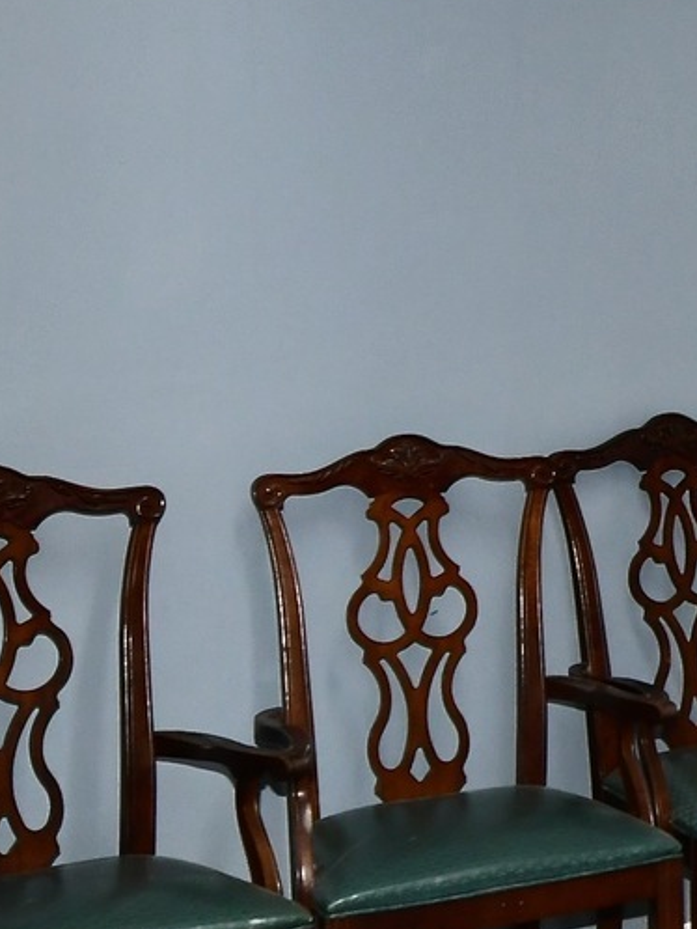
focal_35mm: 83
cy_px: 270
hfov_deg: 15.6
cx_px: 1210
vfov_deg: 23.4
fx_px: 2226
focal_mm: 14
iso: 640
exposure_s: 1/60
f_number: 6.3
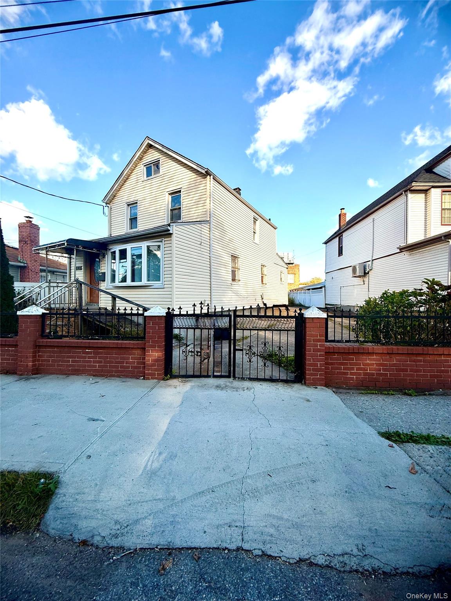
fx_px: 243
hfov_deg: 85.7
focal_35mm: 14
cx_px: 226
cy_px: 300
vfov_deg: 102.1
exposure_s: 1/888
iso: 50
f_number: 2.2
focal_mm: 2.22
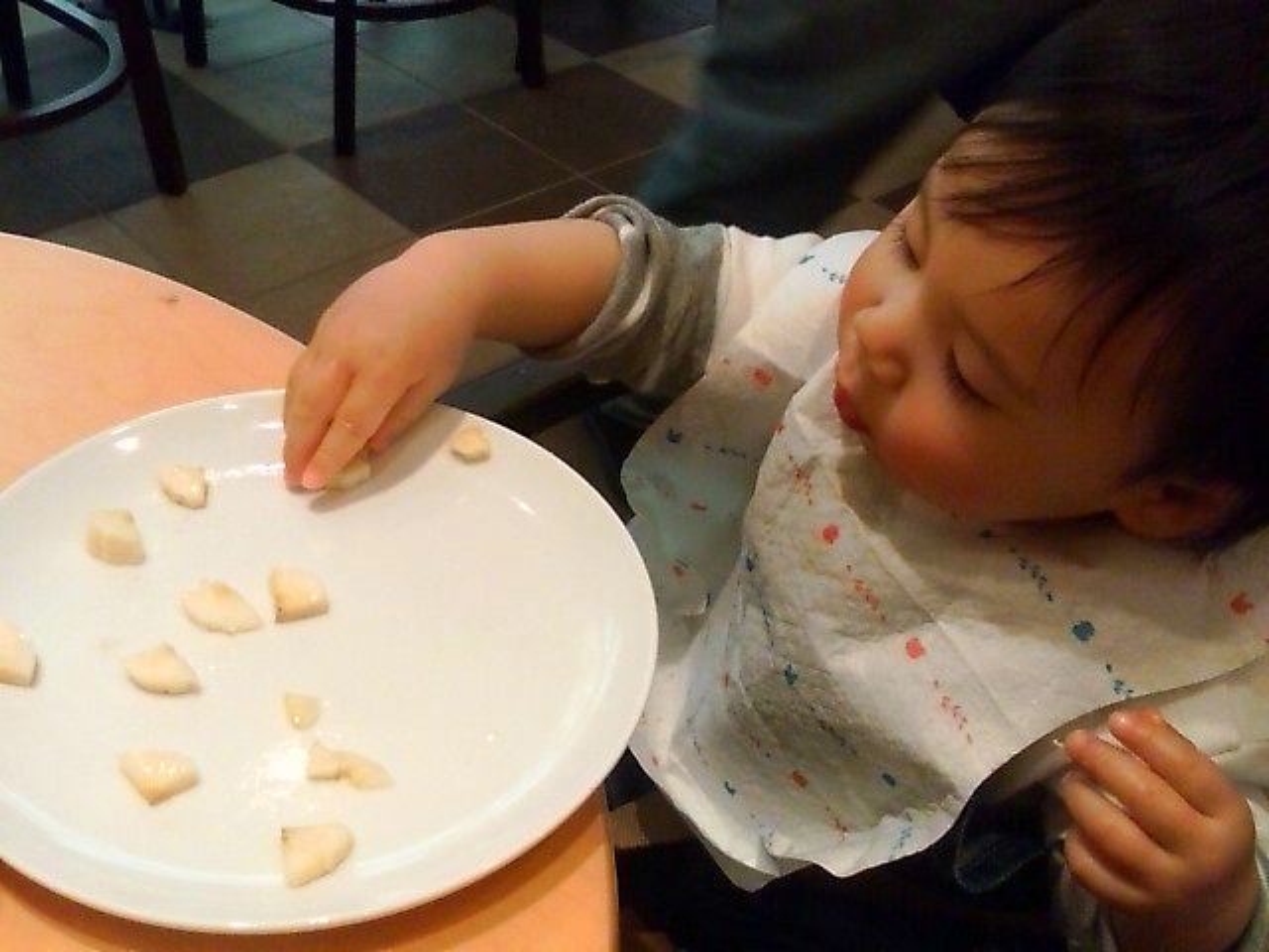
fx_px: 1063
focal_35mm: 29
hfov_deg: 61.7
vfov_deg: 48.2
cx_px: 634
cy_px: 476
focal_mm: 3.73
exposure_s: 1/33.3
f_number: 3.5
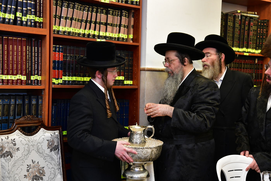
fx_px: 414
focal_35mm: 55
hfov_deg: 36.3
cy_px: 90
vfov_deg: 24.6
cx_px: 136
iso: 2000
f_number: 5.6
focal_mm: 55
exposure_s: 1/100
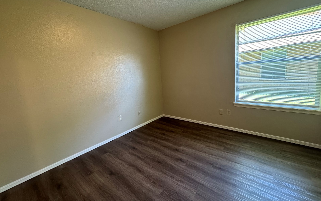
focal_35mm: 15
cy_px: 90
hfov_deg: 101.5
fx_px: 131
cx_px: 161
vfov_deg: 74.6
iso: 400
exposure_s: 1/60
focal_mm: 2.22
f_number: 2.2
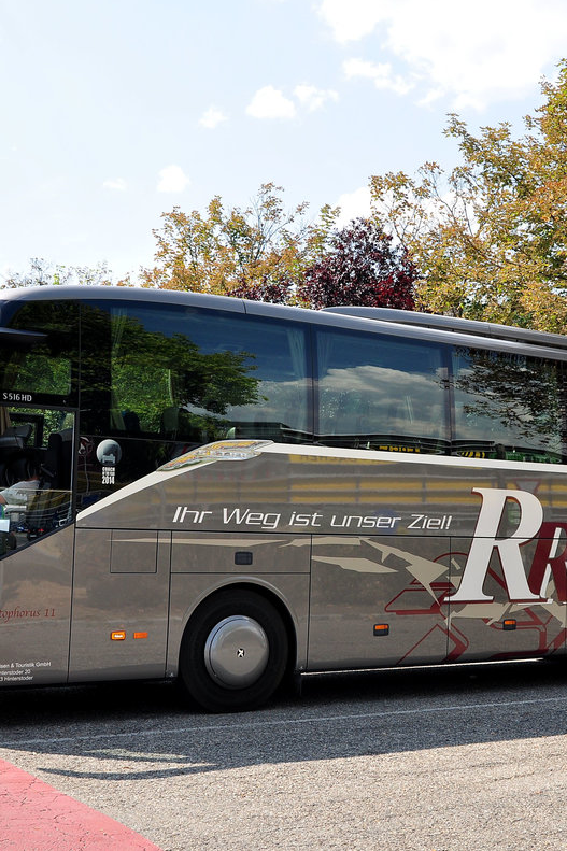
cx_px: 353
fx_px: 1182
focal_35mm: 50
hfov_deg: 26.9
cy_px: 424
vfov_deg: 39.6
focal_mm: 22
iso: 200
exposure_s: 1/250
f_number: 8
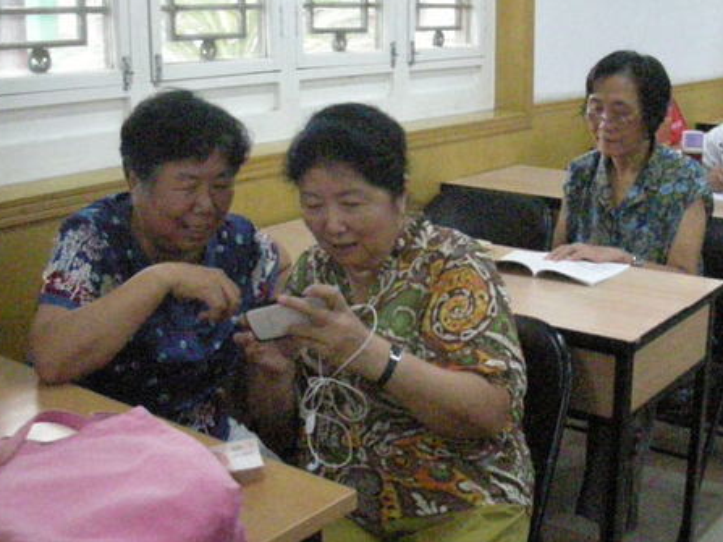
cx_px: 383
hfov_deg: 40.4
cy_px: 260
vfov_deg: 30.9
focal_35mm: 47
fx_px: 981
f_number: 2.8
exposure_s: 1/81.6
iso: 1600
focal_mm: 5.8
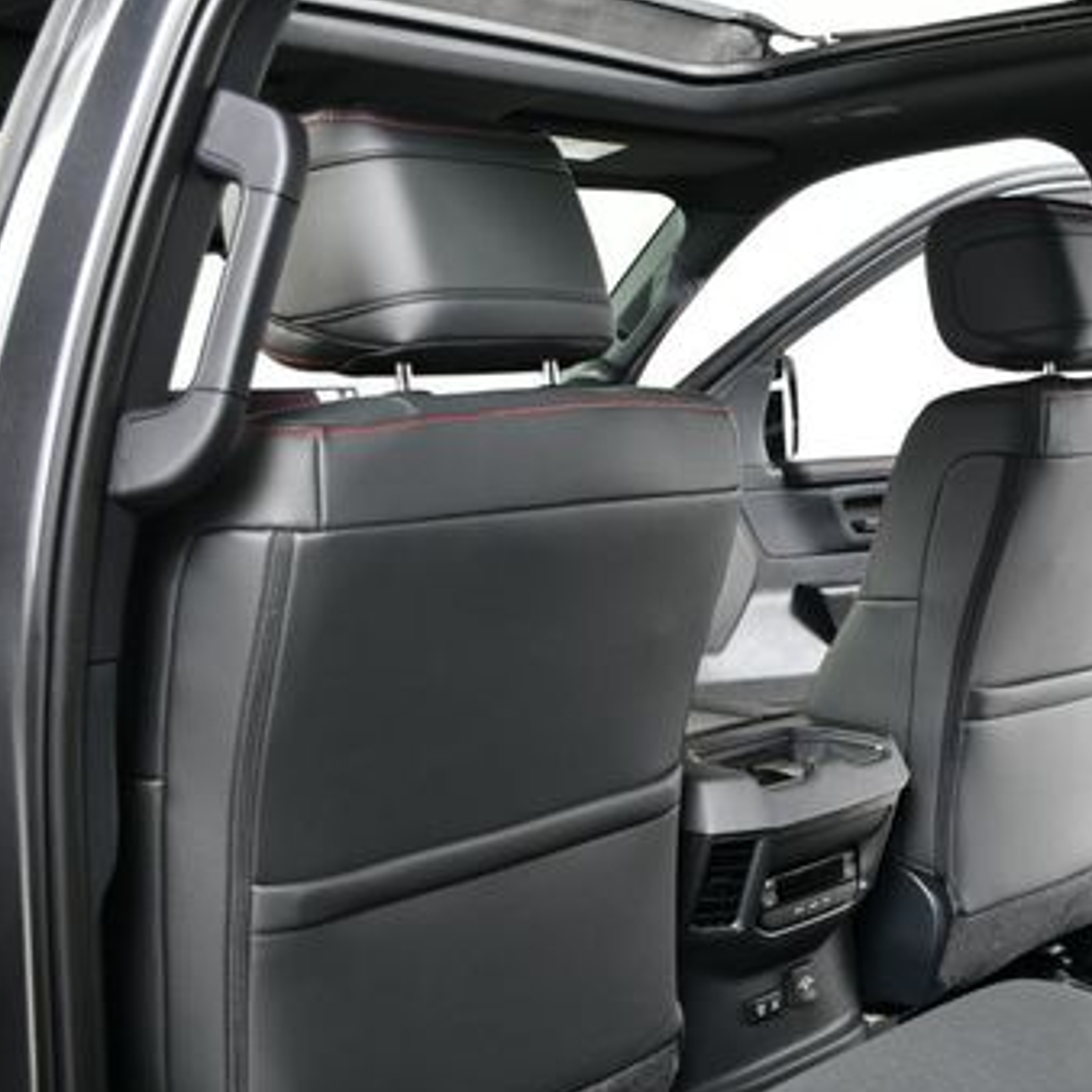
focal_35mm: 53
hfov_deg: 31.7
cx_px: 788
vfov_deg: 32.1
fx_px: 1892
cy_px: 682
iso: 100
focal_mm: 22
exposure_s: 1/160
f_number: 3.5
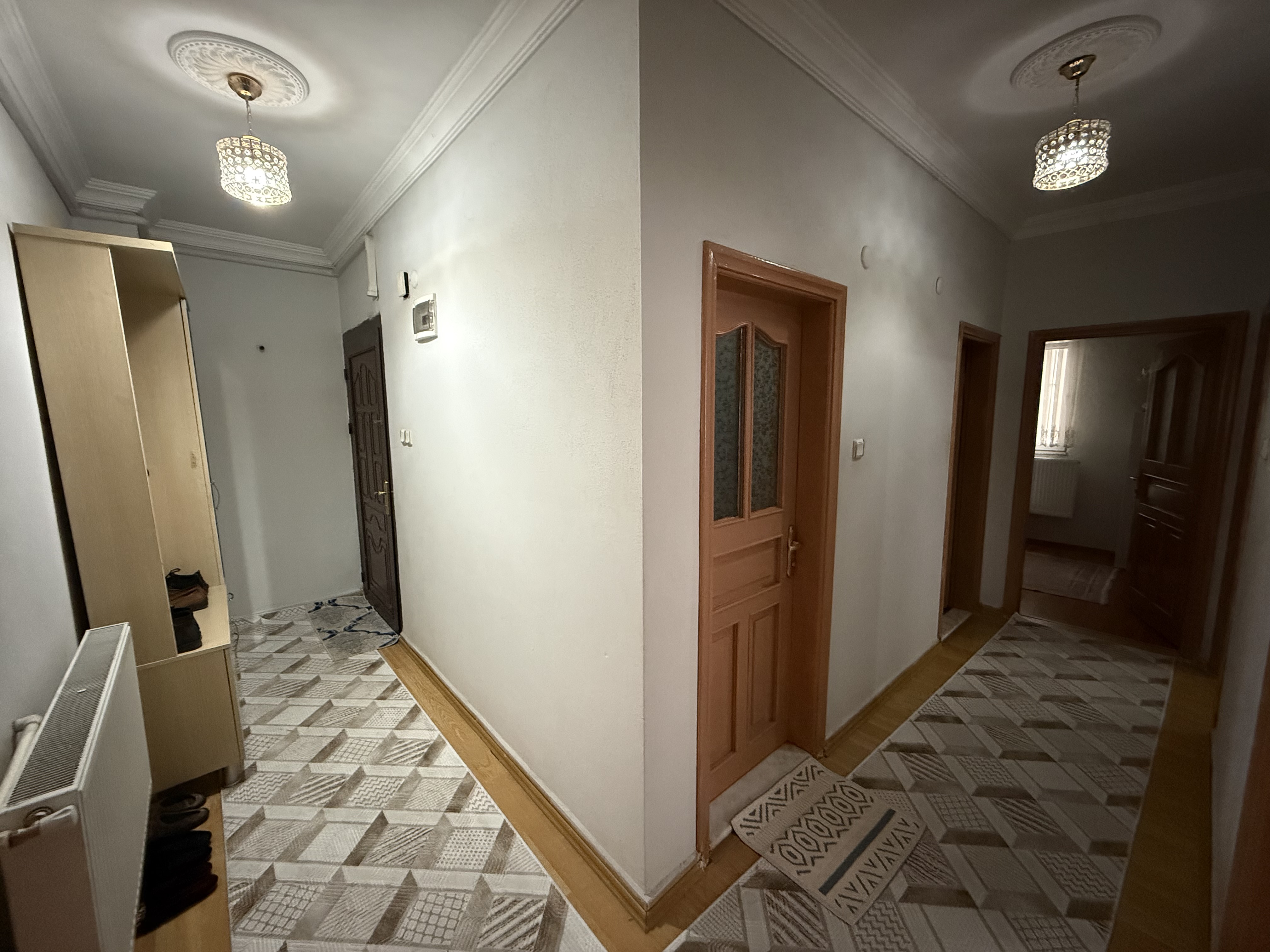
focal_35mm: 14
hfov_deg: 102.1
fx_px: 514
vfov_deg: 85.7
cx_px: 635
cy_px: 476
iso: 1000
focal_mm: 2.22
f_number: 2.2
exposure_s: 1/50
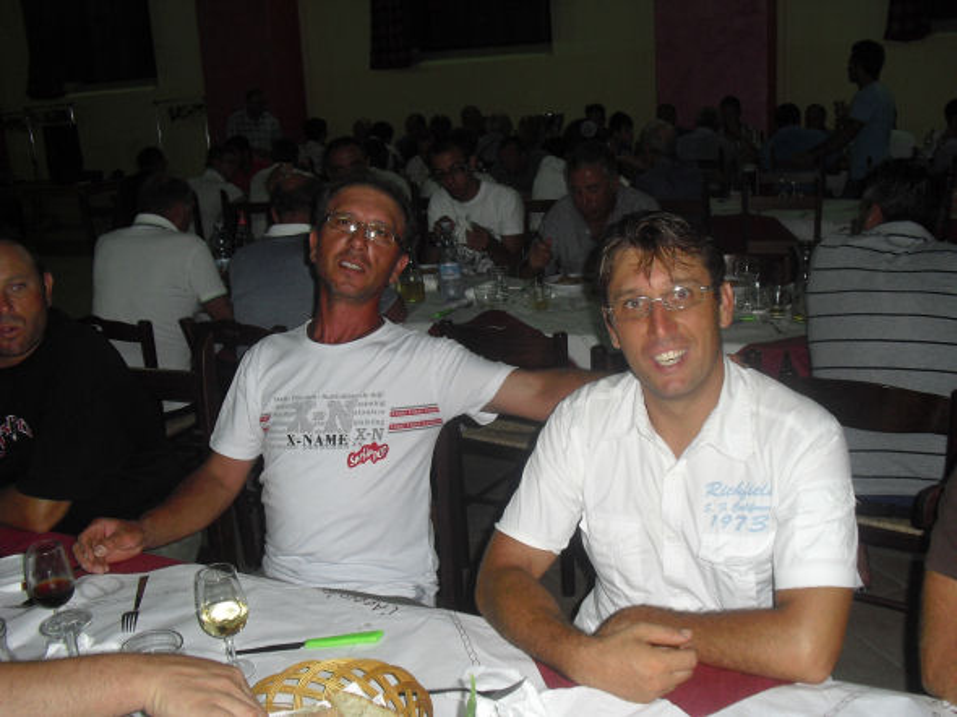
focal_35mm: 36
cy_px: 358
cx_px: 478
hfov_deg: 51.4
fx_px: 995
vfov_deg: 39.6
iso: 200
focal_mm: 6.3
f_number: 3.1
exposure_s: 1/60
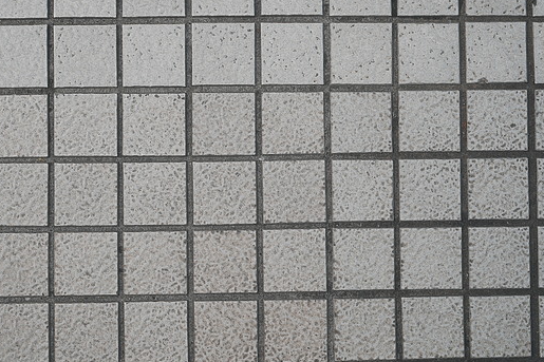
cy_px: 126
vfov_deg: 25.4
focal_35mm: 53
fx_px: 801
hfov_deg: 37.4
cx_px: 212
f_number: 5
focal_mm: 35
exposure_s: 1/40
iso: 160
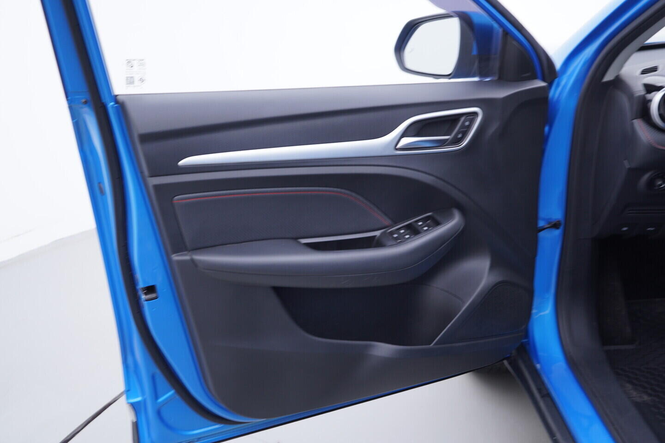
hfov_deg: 53.1
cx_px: 332
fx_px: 665
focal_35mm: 36
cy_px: 222
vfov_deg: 36.9
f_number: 3.2
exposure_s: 1/50
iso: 125
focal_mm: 24
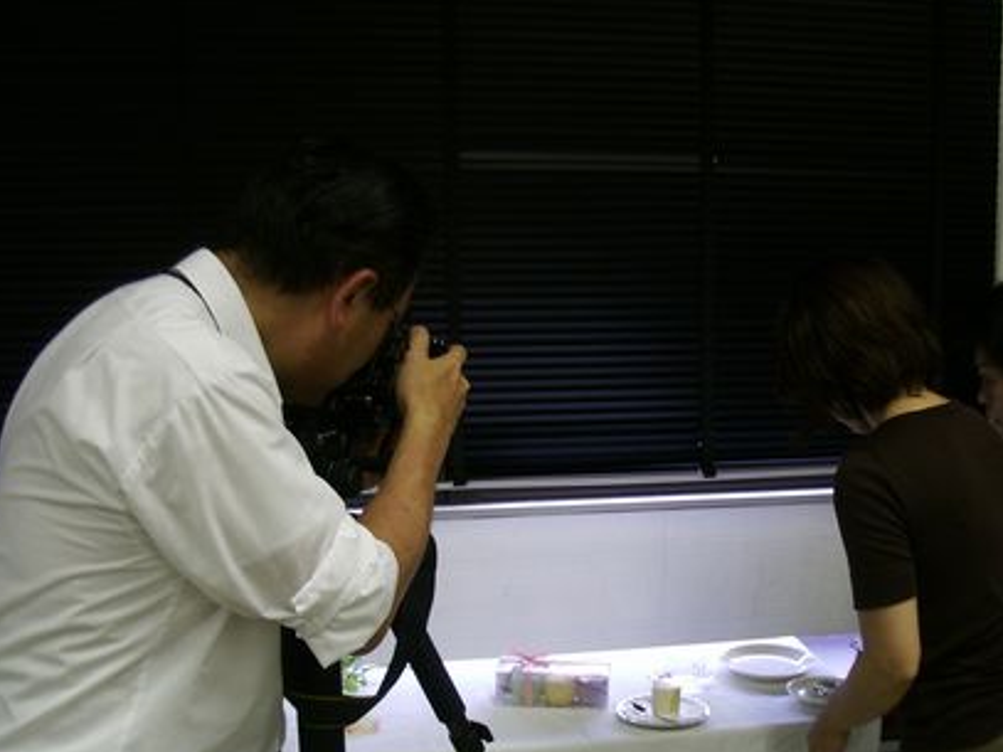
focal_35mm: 44
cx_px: 572
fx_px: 1275
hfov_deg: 42.9
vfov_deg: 32.7
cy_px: 459
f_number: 2.6
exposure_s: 1/25
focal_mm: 5.8
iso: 100
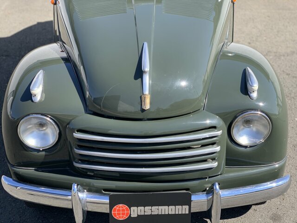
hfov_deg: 36.8
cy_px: 112
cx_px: 148
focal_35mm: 52
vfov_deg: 28.0
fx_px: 446
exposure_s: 1/350
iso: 16
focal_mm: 6
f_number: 2.4
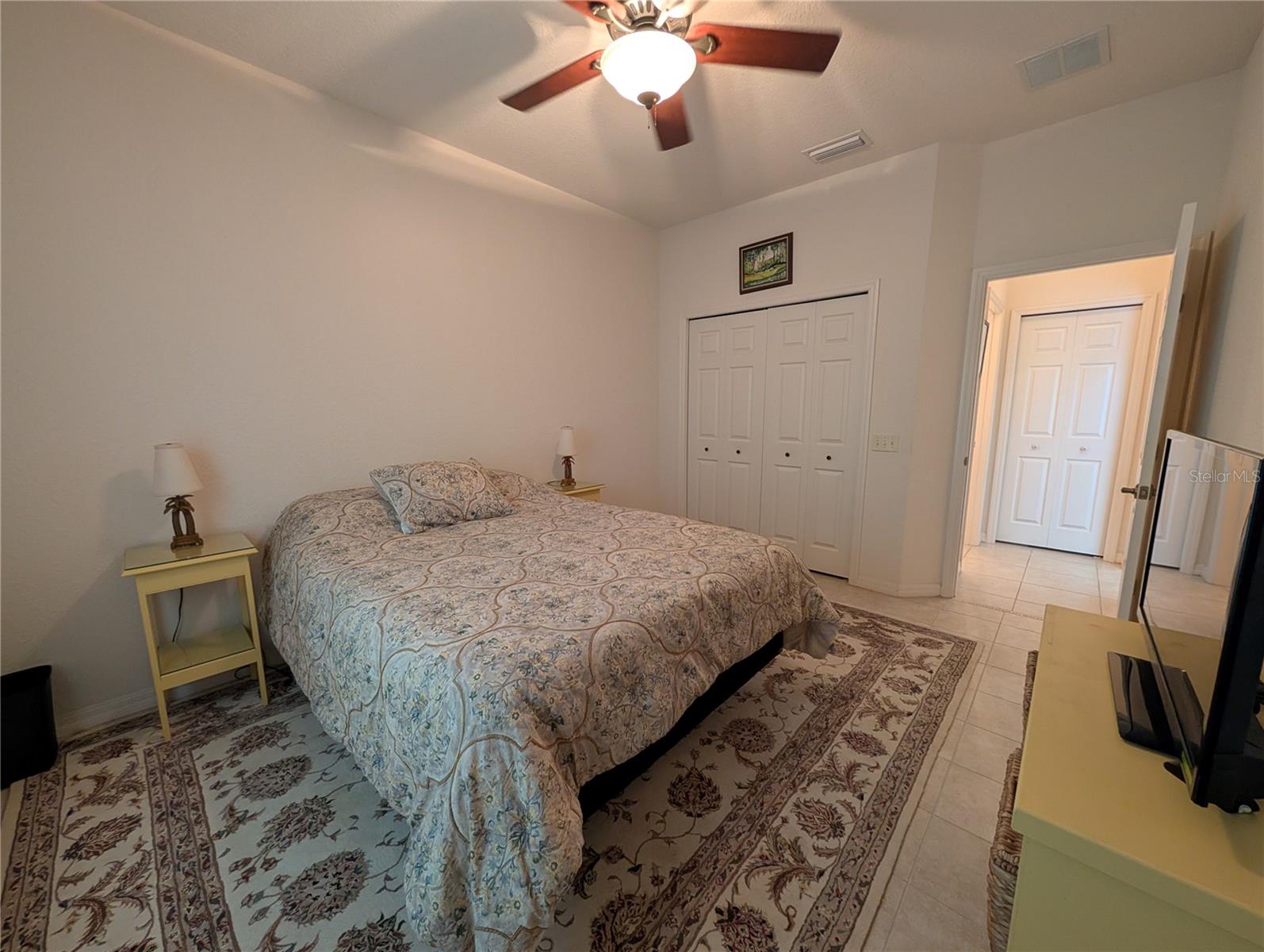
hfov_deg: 110.5
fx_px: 439
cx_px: 632
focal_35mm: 12
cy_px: 476
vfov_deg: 94.6
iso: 96
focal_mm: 2.02
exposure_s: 1/24
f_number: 1.7
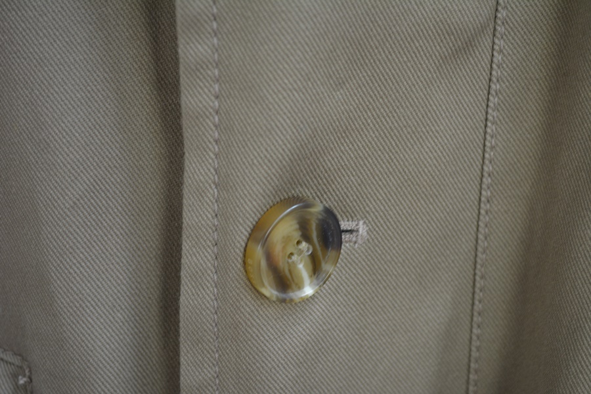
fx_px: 1280
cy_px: 197
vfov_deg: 17.5
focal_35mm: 78
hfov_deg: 26.0
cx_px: 296
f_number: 5.6
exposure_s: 1/60
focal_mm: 52
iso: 640
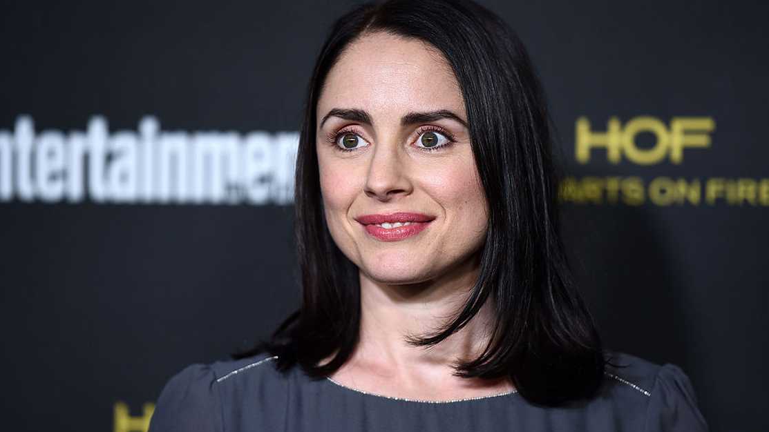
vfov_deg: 6.2
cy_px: 224
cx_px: 386
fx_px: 3976
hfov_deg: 11.0
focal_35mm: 195
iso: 1250
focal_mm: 185
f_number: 2.8
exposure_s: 1/250
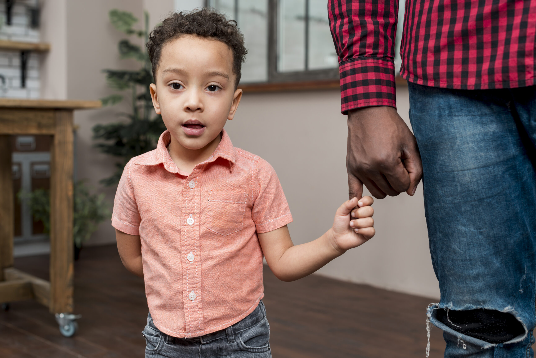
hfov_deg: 39.6
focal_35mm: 50
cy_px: 179
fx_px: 745
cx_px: 268
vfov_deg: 27.0
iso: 100
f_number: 5
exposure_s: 1/80
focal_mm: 50
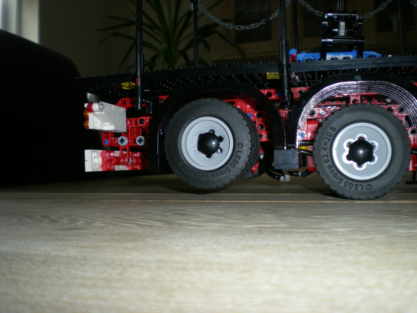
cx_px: 208
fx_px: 458
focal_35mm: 38
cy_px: 156
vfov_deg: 37.7
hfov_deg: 49.0
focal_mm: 6.3
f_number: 3.1
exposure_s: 1/60
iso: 50
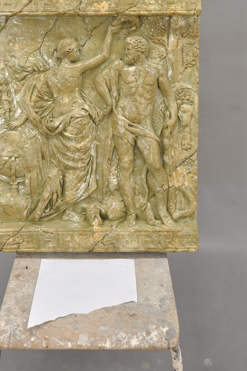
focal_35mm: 50
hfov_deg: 26.9
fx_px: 516
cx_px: 99
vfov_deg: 39.1
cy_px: 121
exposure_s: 1/50
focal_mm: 24
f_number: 4
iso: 320
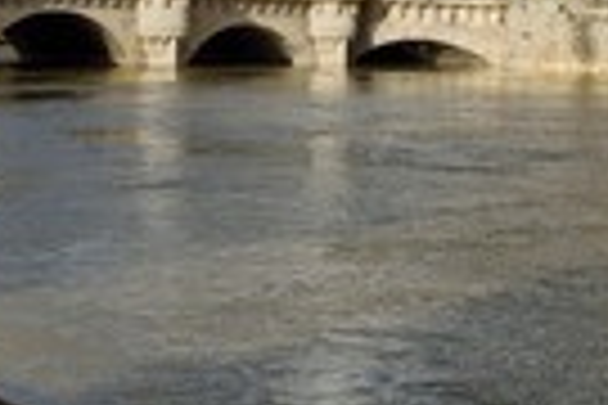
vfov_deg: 12.1
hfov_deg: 18.2
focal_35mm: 112
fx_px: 1891
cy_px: -9
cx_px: 158
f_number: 14
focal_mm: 36
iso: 200
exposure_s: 1/320
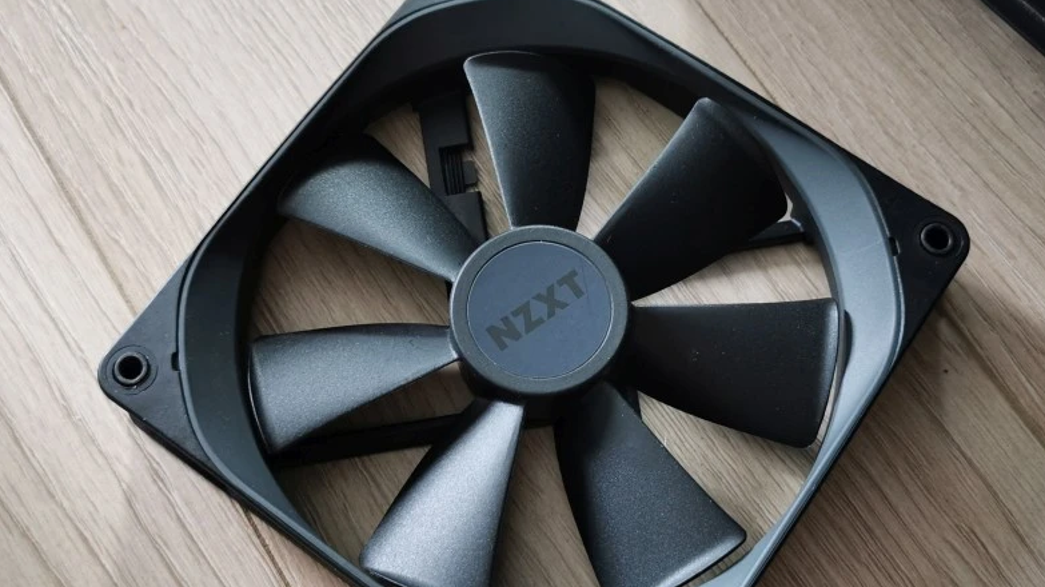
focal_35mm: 49
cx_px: 530
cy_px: 336
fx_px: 1357
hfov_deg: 42.1
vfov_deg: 24.4
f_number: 1.6
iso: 100
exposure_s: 1/50
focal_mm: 5.56
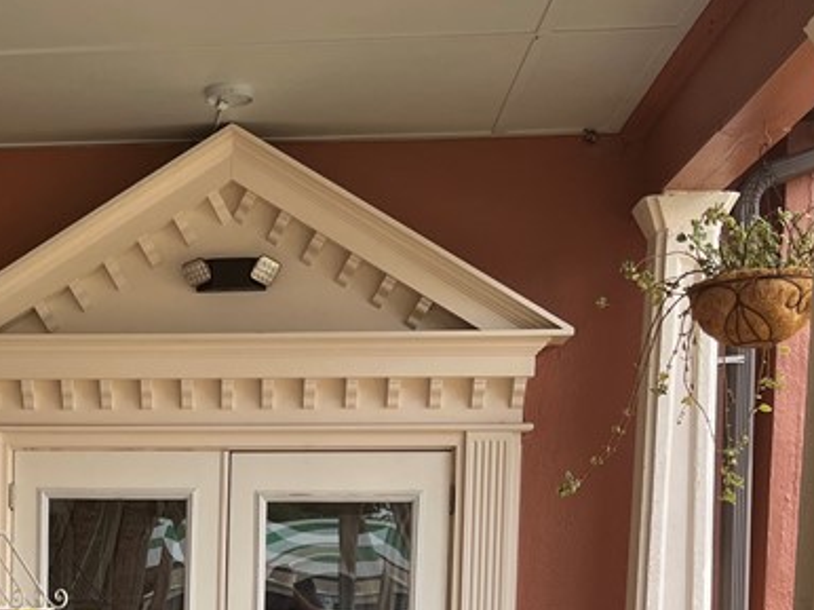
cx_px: 19
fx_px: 1622
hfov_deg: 26.8
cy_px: 684
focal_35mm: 69
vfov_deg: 20.2
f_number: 1.6
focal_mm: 5.1
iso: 50
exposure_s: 1/631
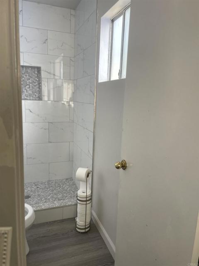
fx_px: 199
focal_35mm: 26
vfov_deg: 67.3
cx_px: 100
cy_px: 133
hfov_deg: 53.1
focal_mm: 4.2
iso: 100
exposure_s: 1/121
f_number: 1.6
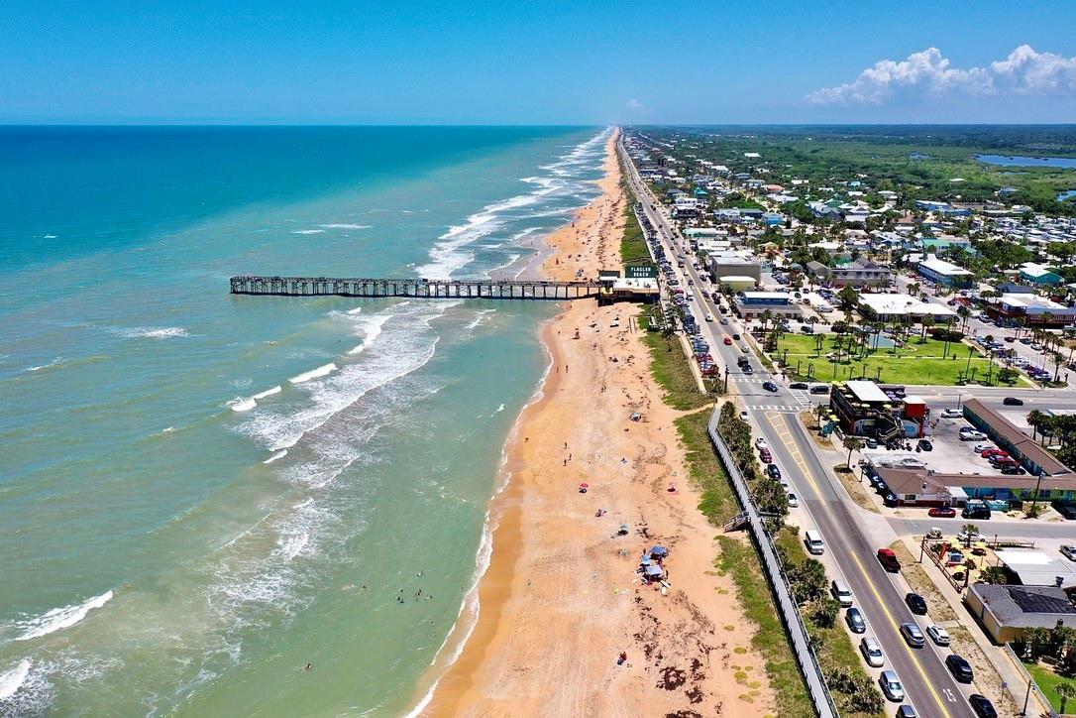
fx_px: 837
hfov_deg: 65.5
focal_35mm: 28
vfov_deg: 46.4
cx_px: 538
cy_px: 359
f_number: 6.3
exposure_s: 1/640
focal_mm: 10.26
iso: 100
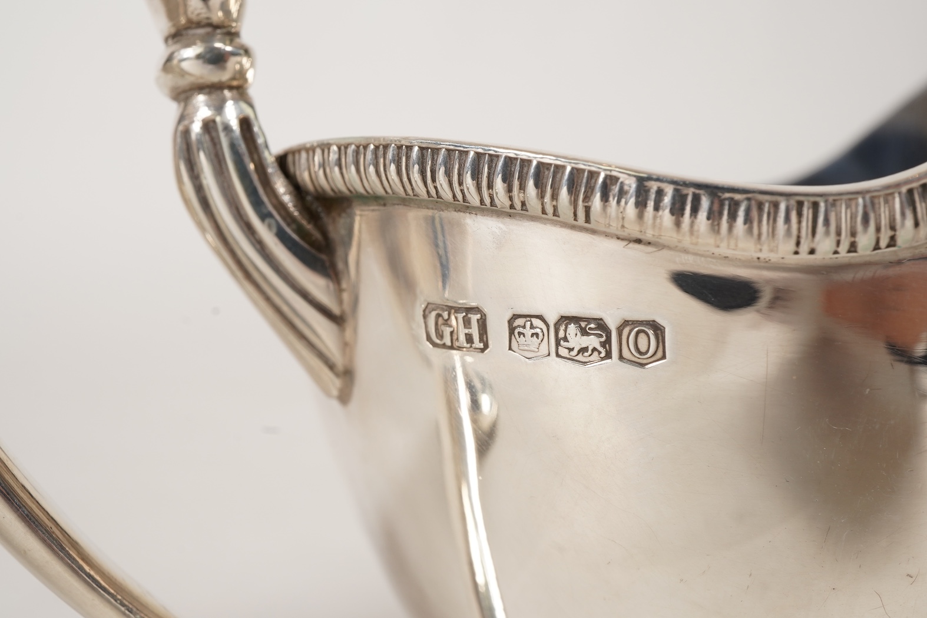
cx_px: 464
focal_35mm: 45
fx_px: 1159
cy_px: 309
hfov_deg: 43.6
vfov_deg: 29.9
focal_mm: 30
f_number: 22
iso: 400
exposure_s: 1/125
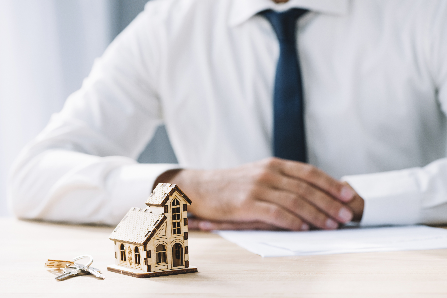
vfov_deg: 13.1
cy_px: 149
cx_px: 224
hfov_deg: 19.5
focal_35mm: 105
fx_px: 1304
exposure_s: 1/160
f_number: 7.1
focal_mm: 105
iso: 250
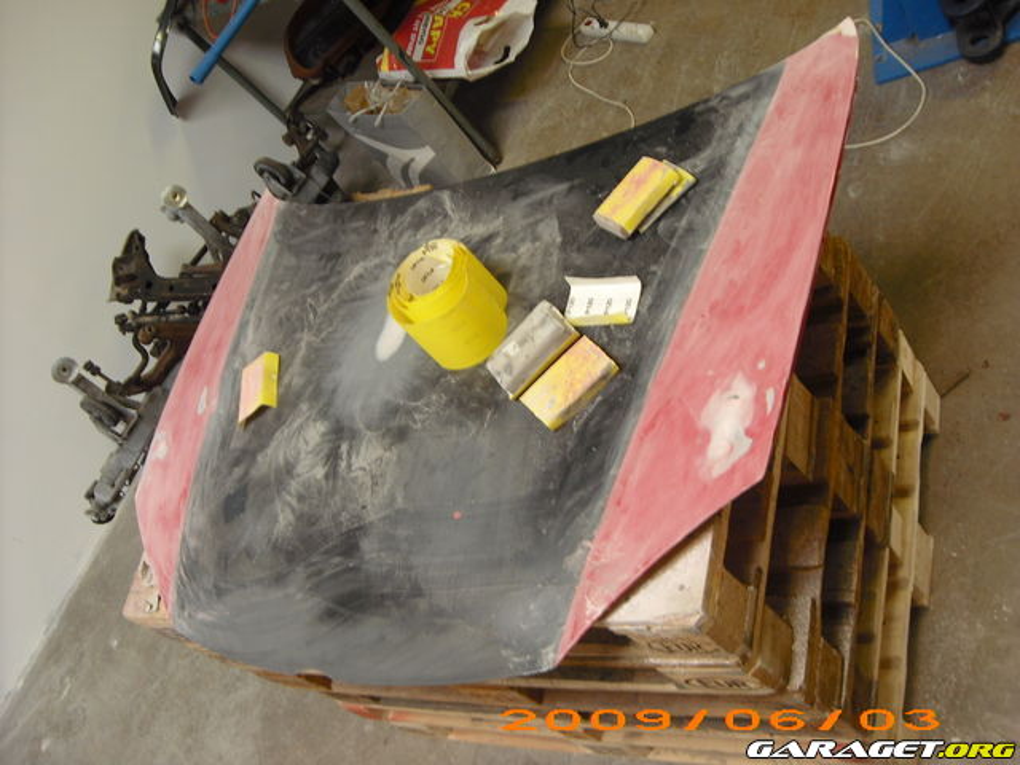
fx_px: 1090
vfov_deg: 38.7
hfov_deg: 50.1
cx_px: 510
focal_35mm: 37
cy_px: 382
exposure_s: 1/8
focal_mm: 6.2
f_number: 2.7
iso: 100
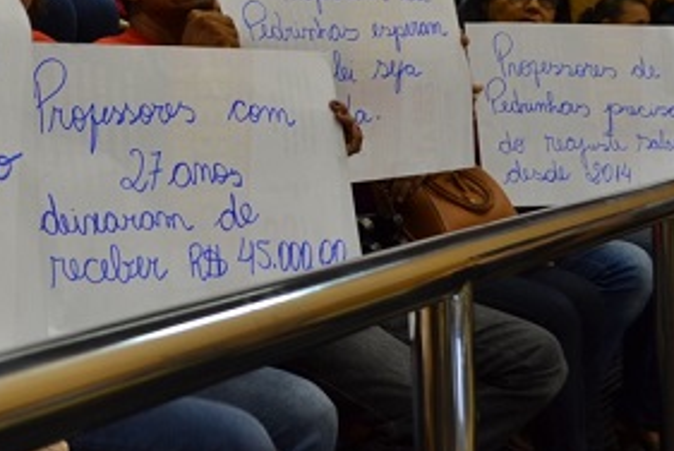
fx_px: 1462
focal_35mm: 78
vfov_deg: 17.0
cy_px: -26
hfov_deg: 25.4
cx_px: 108
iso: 400
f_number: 4
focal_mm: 24
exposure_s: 1/30
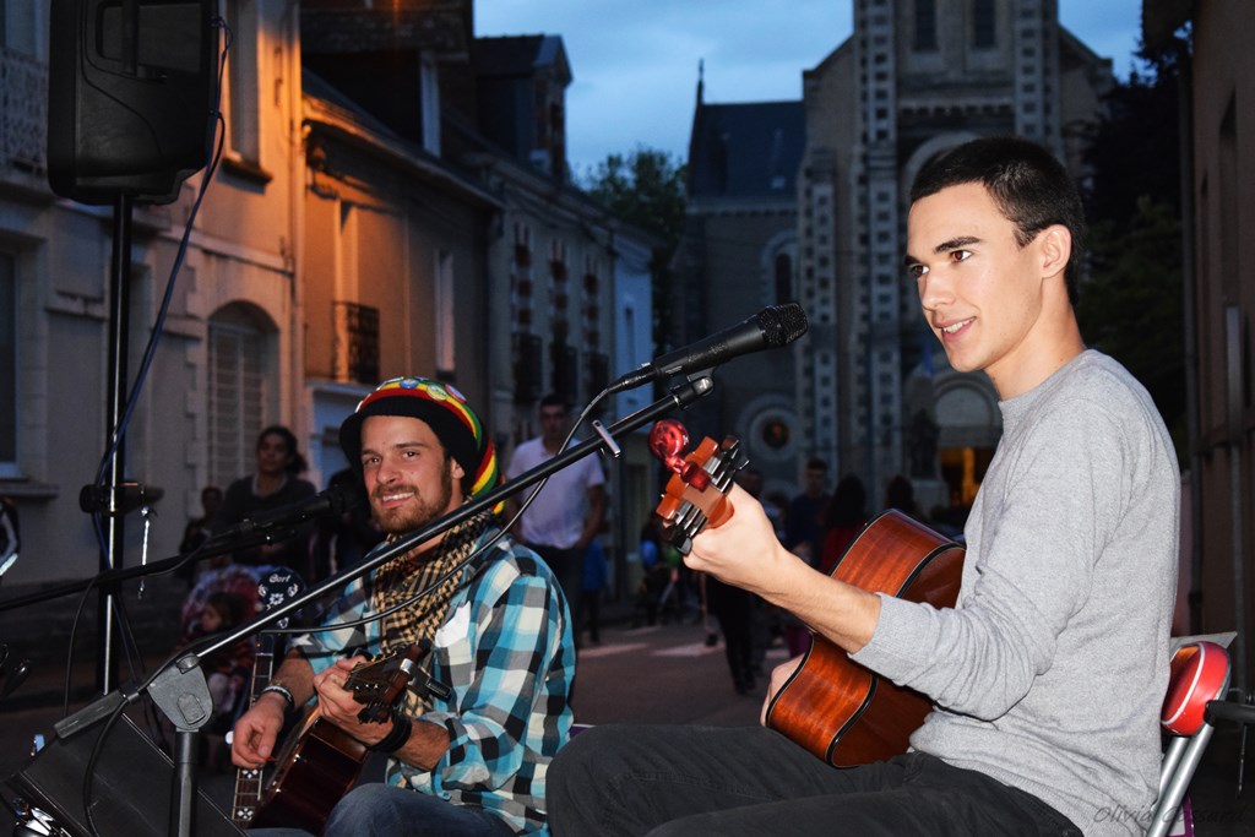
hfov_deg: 24.6
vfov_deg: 16.6
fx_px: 2876
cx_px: 628
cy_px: 418
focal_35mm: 82
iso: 3200
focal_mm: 55
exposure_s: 1/60
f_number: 5.6
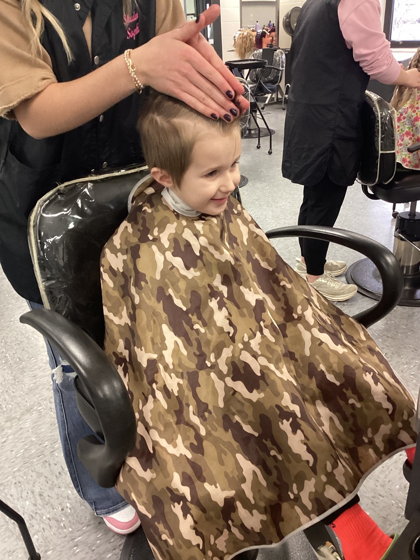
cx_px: 210
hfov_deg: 45.4
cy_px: 280
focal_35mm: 31
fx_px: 502
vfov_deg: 58.4
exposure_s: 1/60
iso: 250
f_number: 2.4
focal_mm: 3.3
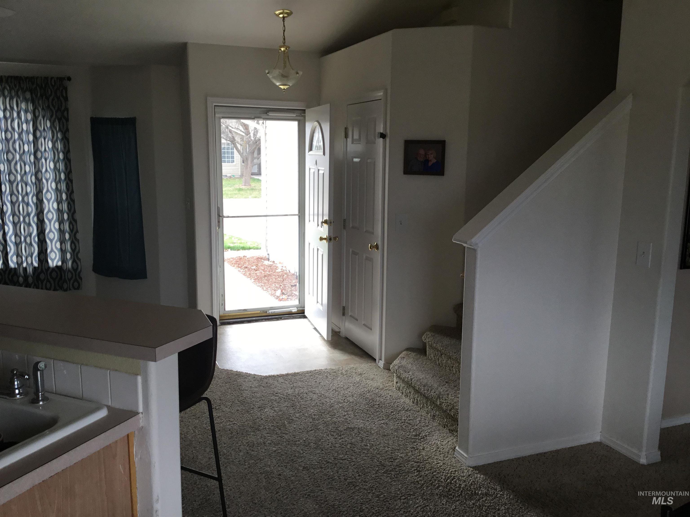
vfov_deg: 45.4
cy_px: 258
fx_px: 618
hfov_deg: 58.4
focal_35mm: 31
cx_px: 345
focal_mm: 3.3
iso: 32
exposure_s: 1/120
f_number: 2.4
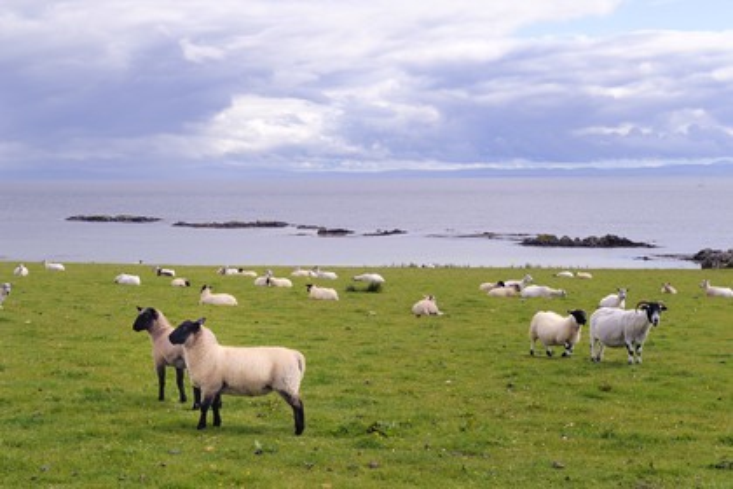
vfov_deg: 20.6
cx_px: 366
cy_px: 244
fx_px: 1344
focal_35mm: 66
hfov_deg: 30.5
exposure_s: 1/160
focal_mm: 66
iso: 200
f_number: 13
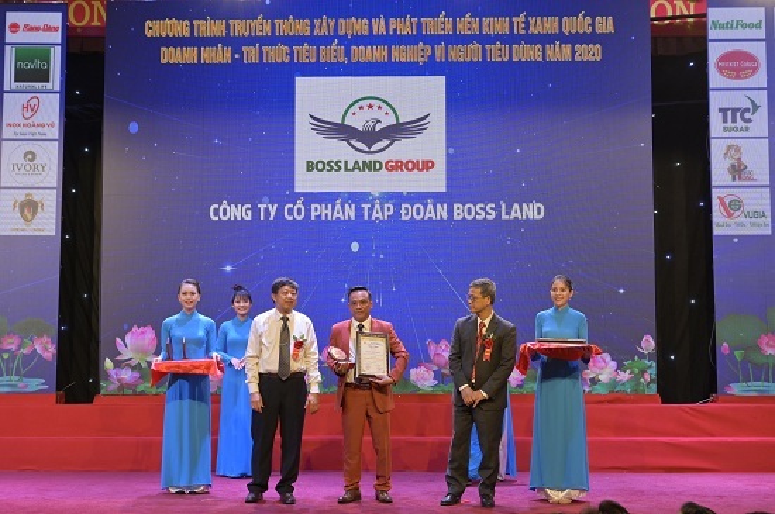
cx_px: 388
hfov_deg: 41.2
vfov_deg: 28.0
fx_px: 1032
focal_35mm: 48
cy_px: 257
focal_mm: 48
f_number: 5
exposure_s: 1/125
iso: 1000
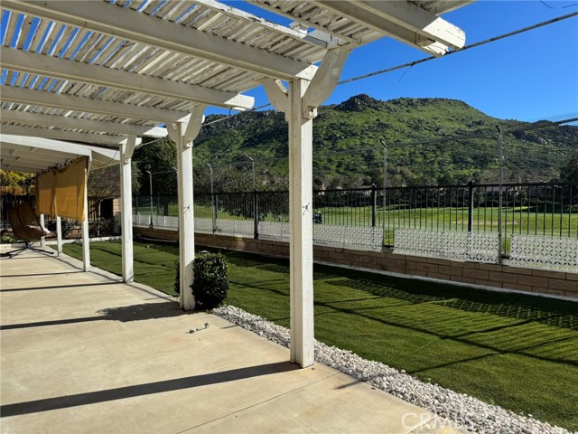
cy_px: 217
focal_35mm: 24
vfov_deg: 56.8
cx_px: 289
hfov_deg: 71.6
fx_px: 401
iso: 80
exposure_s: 1/4950
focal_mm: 6.76
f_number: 1.78
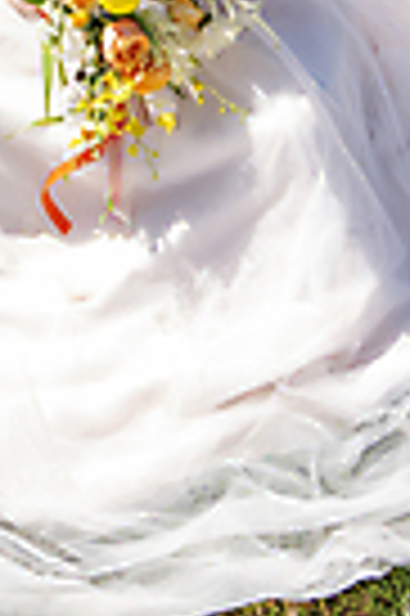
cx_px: 110
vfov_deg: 17.3
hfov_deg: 12.3
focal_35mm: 111
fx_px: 1901
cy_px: -180
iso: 125
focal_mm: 38
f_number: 4
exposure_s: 1/800
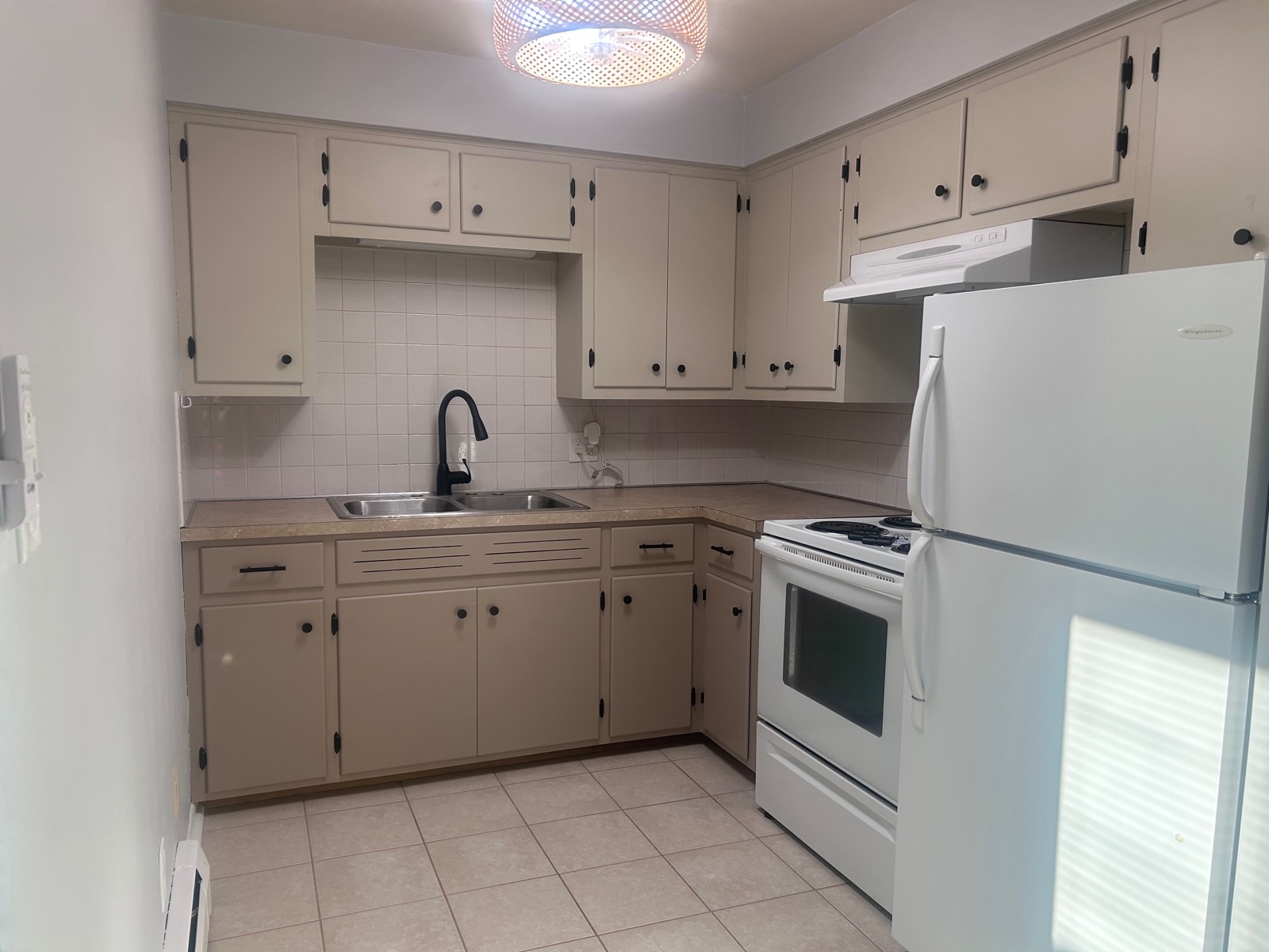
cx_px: 634
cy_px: 476
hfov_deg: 67.3
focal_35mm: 26
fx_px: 953
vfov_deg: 53.1
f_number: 1.5
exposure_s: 1/120
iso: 80
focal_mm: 5.7
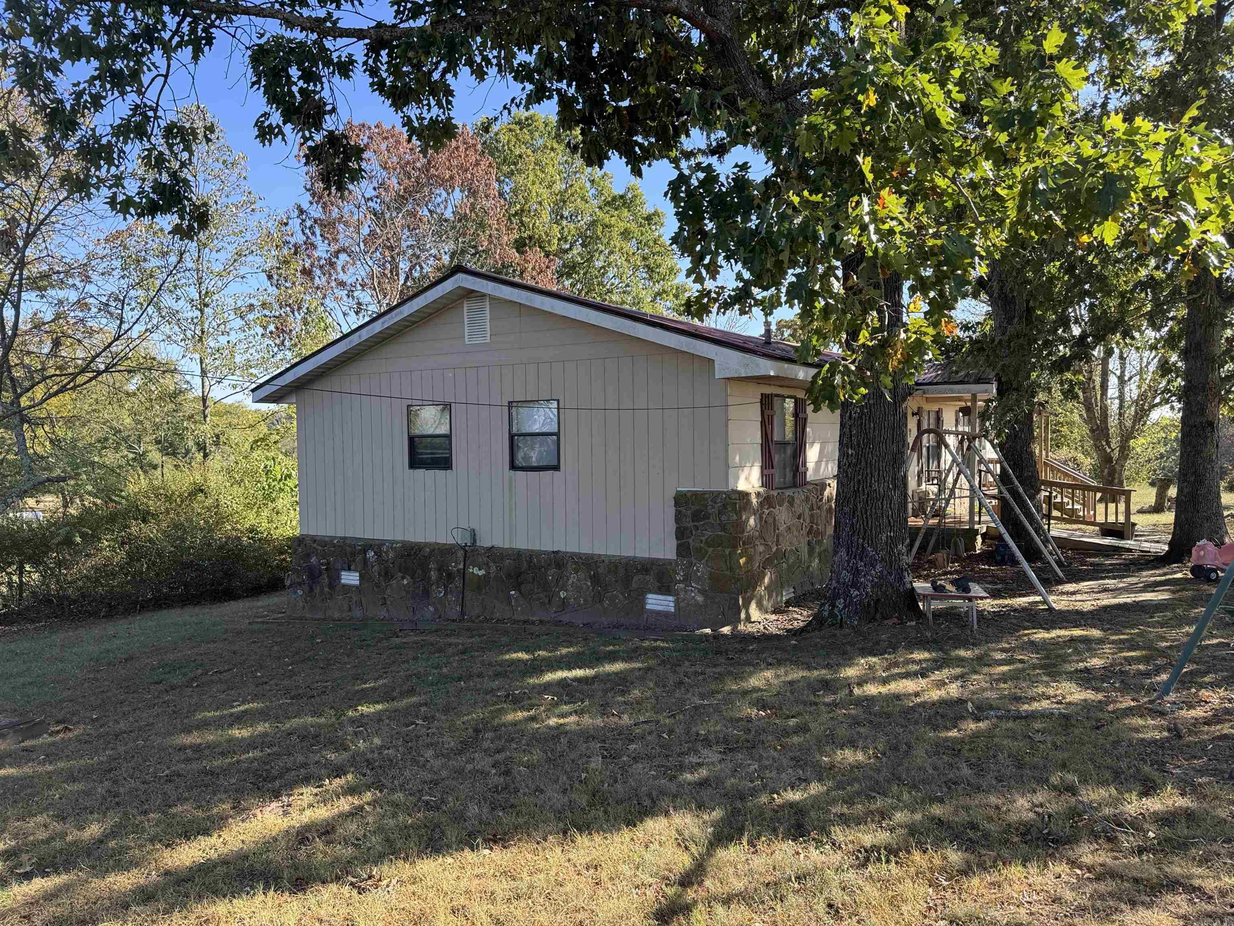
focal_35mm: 24
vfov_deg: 56.8
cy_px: 463
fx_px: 856
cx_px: 617
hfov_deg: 71.6
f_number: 1.78
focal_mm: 6.76
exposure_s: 1/685
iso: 80
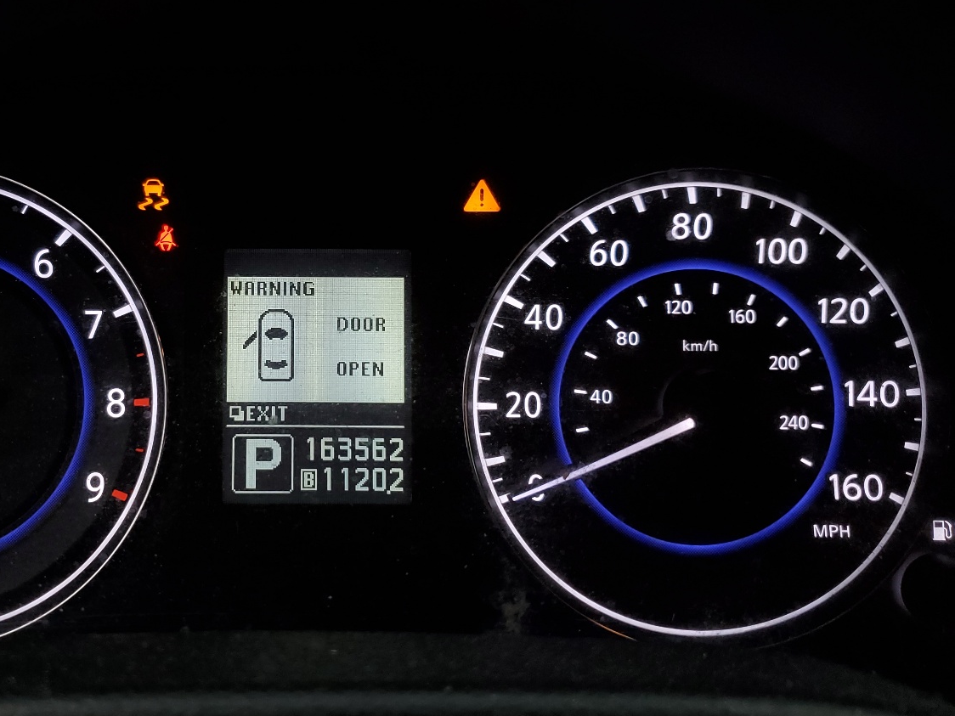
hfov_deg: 49.1
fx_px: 1021
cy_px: 323
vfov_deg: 38.6
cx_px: 302
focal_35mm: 37
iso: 61
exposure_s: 1/60.2
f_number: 1.5
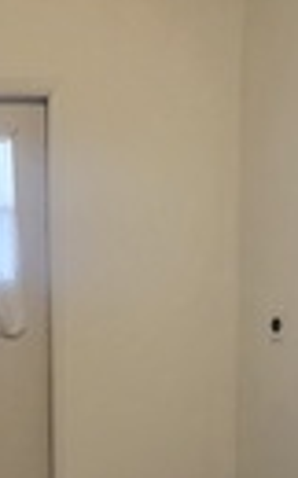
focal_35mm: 51
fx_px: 664
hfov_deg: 23.3
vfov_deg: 38.2
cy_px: 379
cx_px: -55
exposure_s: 1/40
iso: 400
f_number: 2.2
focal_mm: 1.74
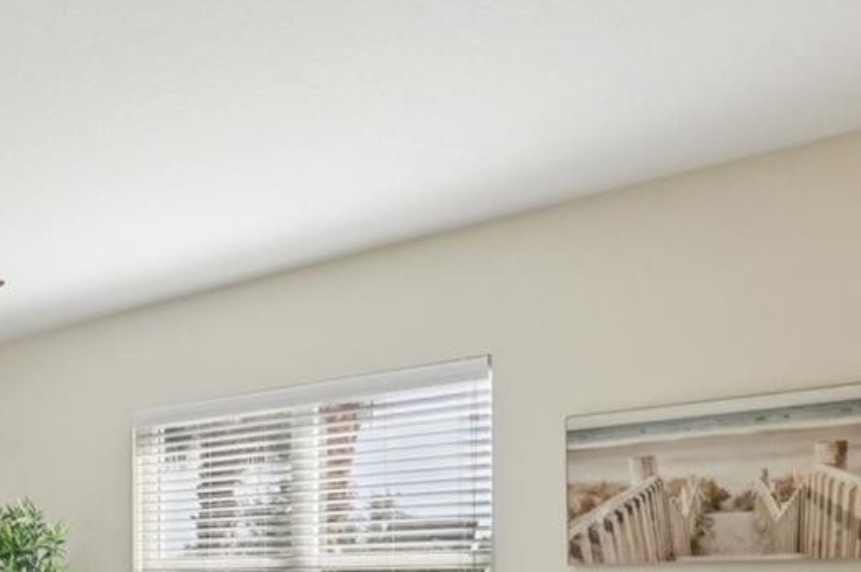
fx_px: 1027
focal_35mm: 43
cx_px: 136
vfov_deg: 28.7
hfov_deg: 42.8
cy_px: 604
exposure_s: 1/250
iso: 400
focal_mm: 14
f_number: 8
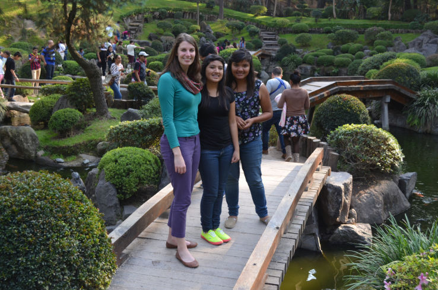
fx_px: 474
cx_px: 219
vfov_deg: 34.1
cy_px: 145
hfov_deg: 49.6
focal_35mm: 39
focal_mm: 26
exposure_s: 1/125
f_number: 5.6
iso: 320
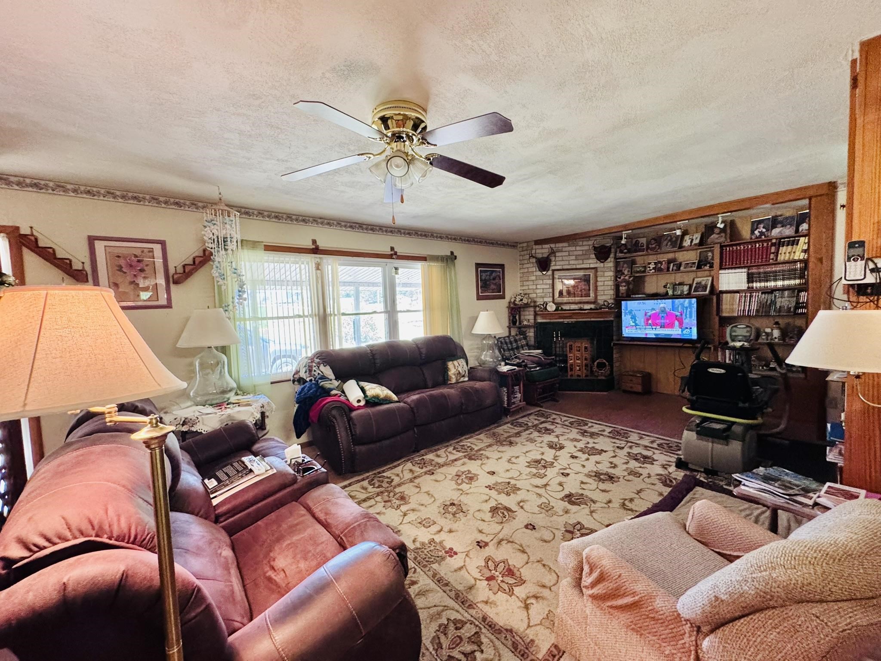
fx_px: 356
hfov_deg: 102.1
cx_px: 440
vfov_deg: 85.7
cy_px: 330
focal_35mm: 14
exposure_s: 1/60
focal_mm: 2.22
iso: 500
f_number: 2.2
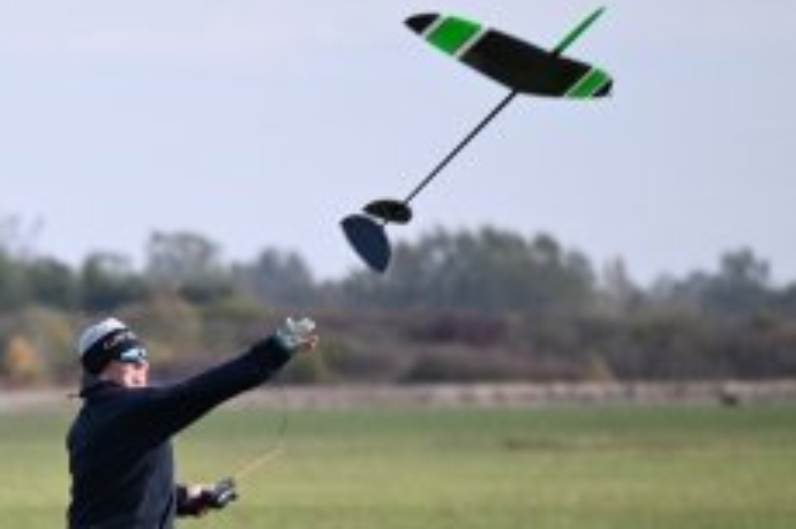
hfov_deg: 3.2
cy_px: 494
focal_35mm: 649
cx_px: -43
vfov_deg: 2.1
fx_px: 14339
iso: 1000
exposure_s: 1/2500
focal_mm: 300
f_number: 6
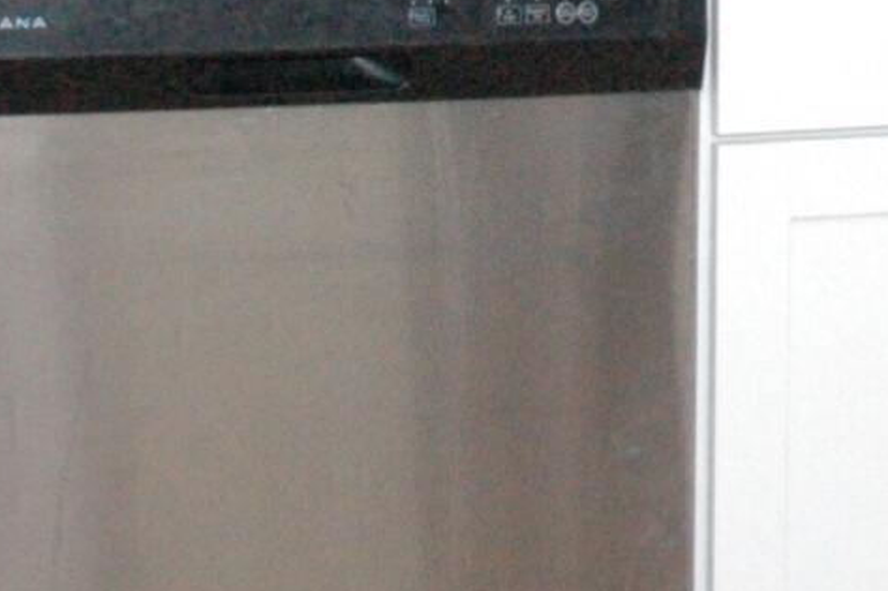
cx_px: 1143
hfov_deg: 11.7
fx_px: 4216
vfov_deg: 7.7
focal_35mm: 171
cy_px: -501
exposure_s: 1/250
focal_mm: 18
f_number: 8
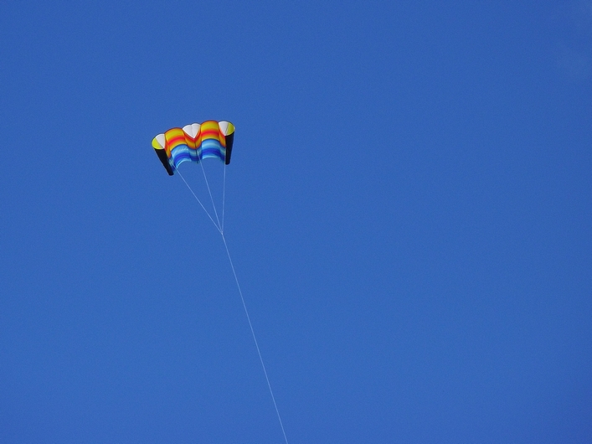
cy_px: 222
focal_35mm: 217
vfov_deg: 6.8
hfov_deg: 9.1
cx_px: 296
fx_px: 3710
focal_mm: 39.2
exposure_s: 1/500
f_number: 5.5
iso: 80
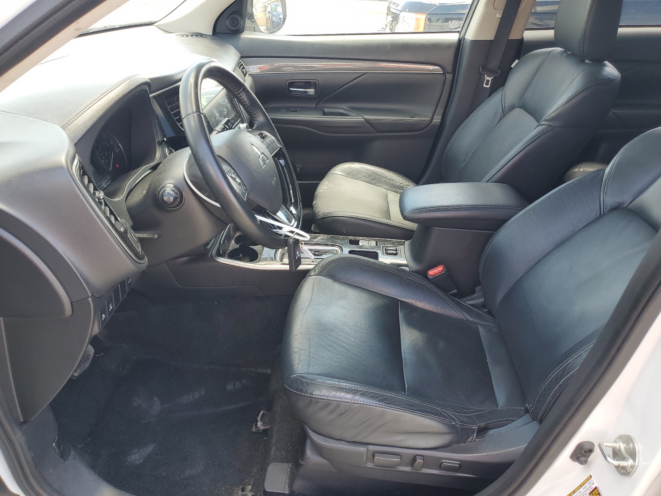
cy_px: 248
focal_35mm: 26
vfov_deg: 53.1
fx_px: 496
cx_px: 330
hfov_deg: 67.3
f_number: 1.5
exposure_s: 1/147
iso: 50
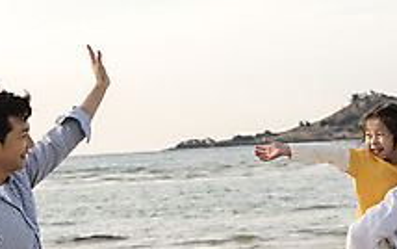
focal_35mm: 97
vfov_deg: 13.5
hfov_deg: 21.4
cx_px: 217
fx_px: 1050
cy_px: 119
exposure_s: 1/1250
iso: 400
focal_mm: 34
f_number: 3.5
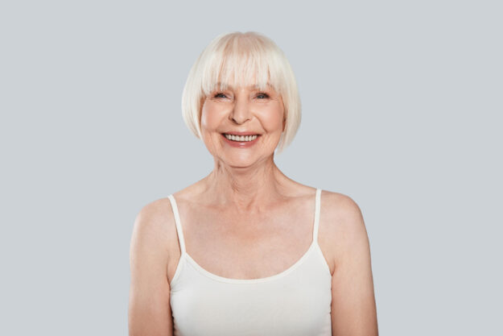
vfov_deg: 19.5
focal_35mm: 70
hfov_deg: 28.8
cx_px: 252
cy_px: 168
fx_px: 978
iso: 160
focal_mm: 70
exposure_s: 1/160
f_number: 8
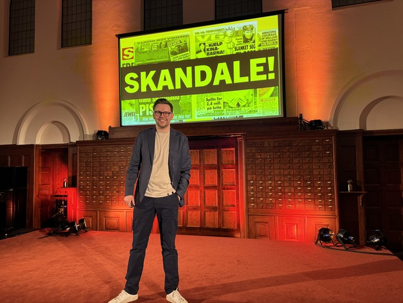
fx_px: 279
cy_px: 152
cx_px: 202
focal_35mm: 24
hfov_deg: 71.6
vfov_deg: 56.8
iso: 200
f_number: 1.78
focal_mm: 6.76
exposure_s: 1/100
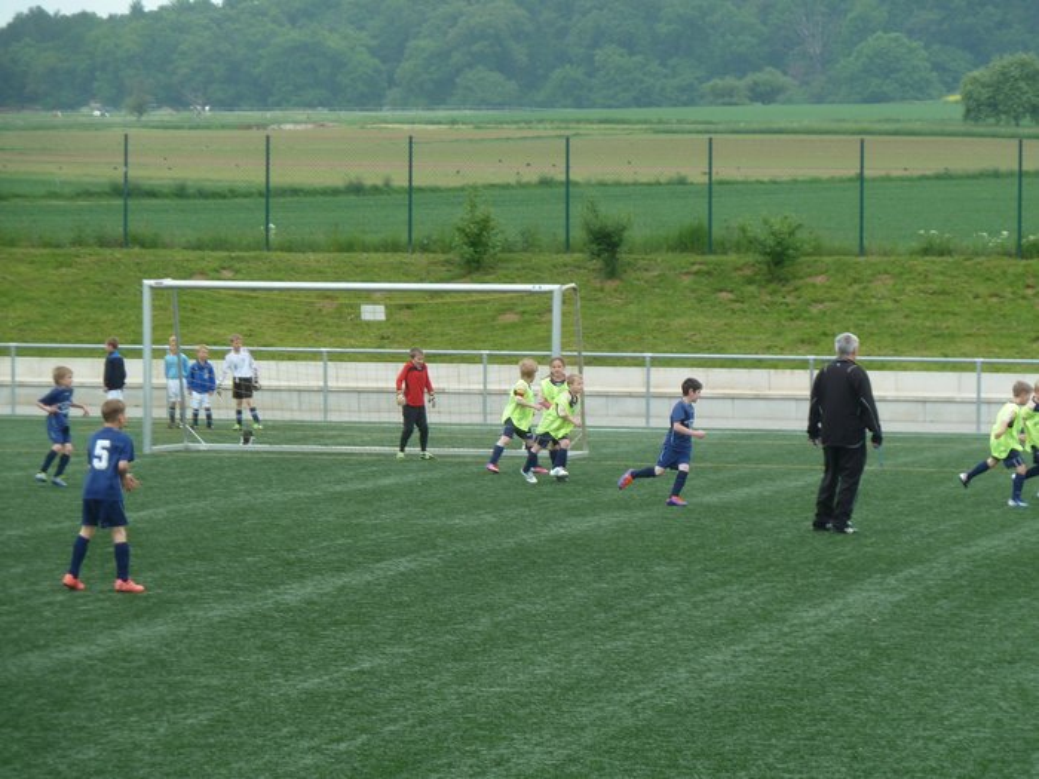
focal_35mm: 158
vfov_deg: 9.4
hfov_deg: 12.5
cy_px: 390
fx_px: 4742
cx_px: 520
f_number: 4.5
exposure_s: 1/125
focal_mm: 25.9
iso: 80
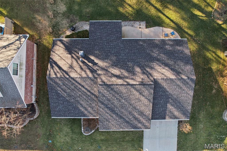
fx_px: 139
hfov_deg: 78.6
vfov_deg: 57.2
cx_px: 114
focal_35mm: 22
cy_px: 76
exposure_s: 1/160
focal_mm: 8.4
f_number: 2.8
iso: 100
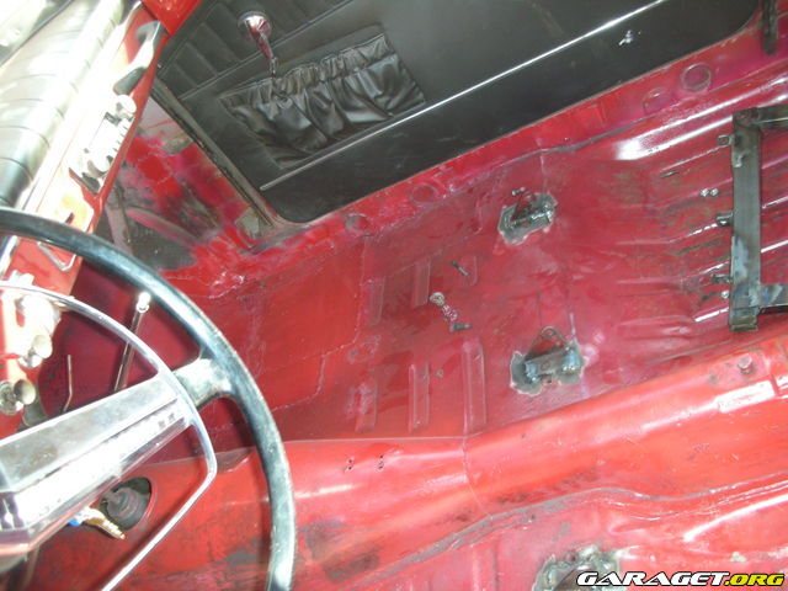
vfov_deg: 40.7
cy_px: 296
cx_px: 394
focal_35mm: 35
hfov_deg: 52.6
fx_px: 797
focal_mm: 5.8
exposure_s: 1/60
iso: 122
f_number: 2.8
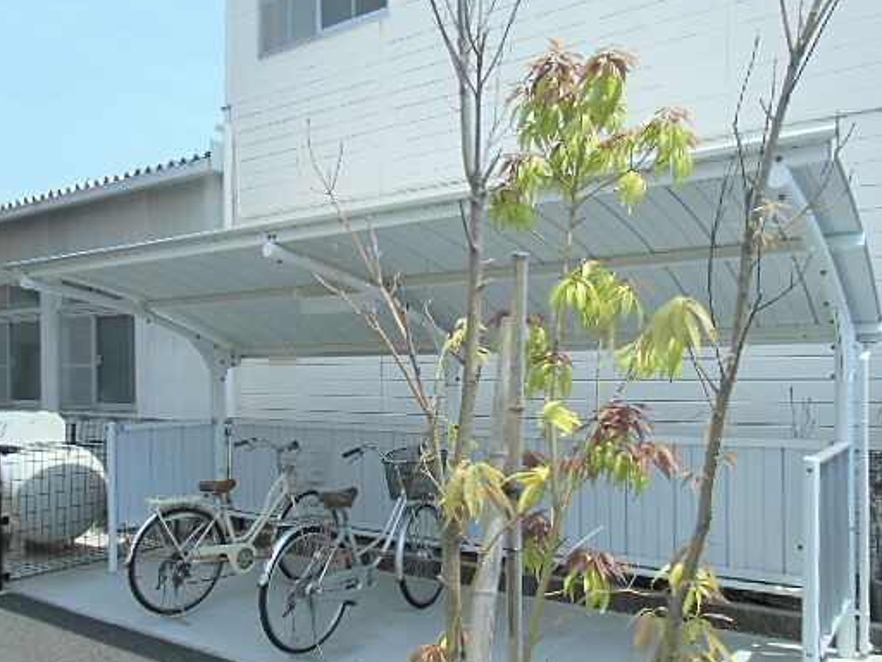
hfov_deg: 60.0
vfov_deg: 46.5
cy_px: 397
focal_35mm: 30
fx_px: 764
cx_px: 434
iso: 64
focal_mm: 4.24
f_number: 3
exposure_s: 1/500
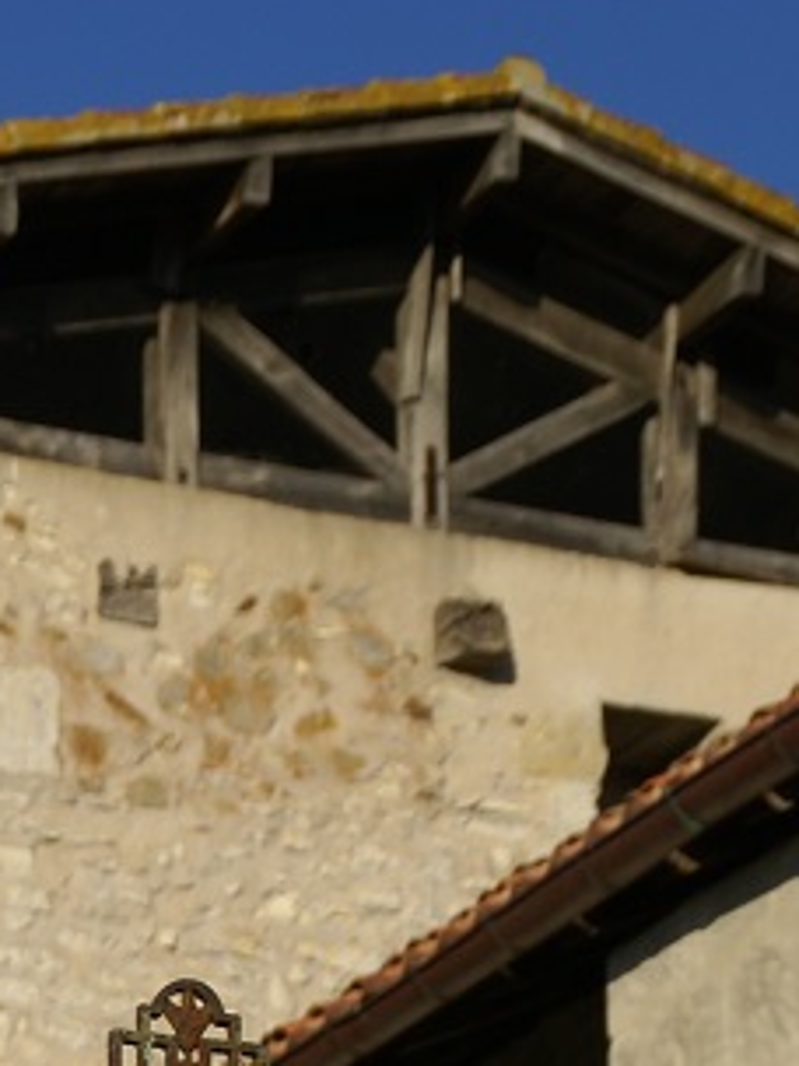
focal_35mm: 292
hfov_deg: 5.1
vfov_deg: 6.7
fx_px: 8987
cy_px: 1746
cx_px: -184
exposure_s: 1/320
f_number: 9
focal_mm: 60
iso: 100
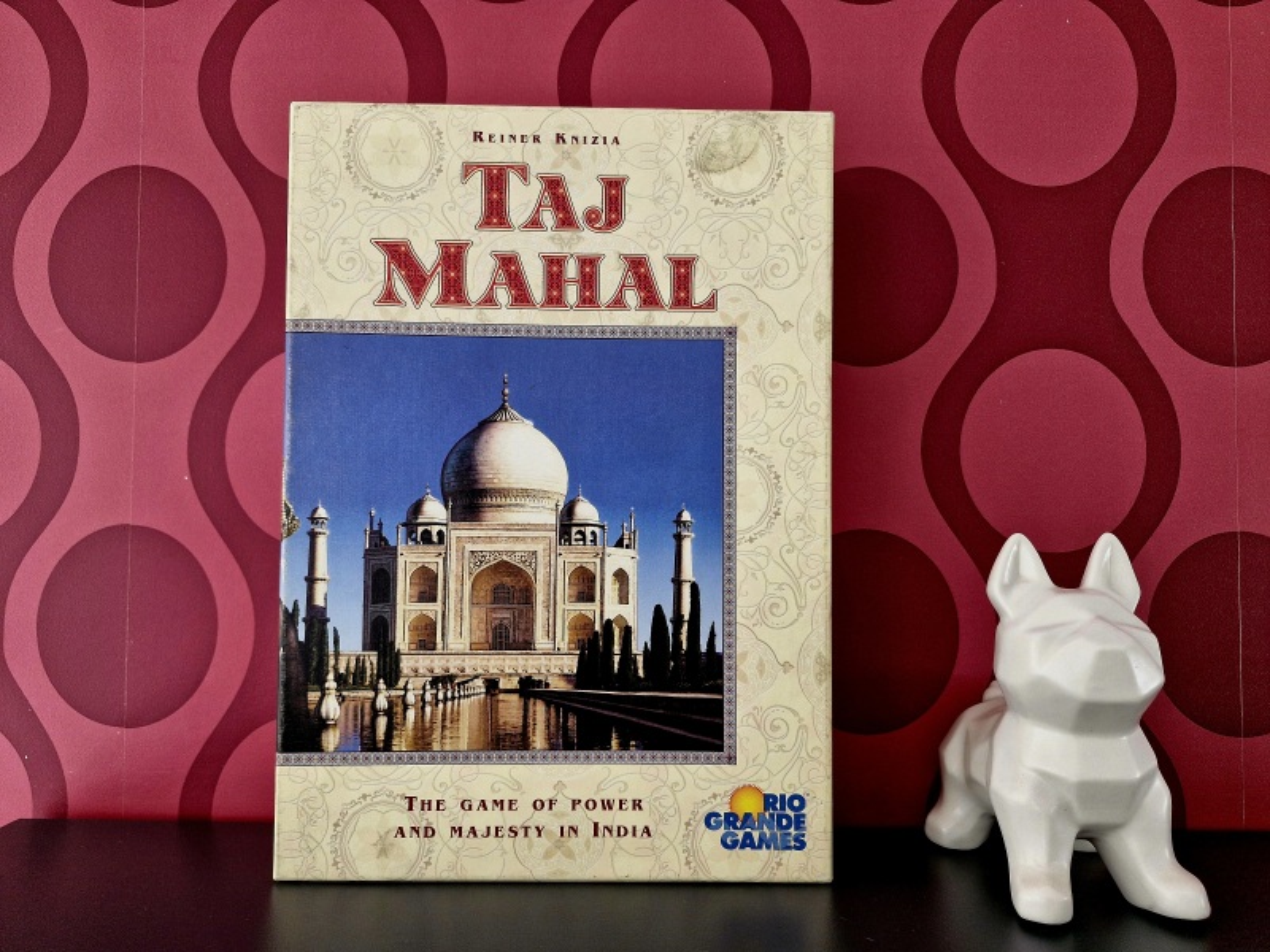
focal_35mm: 23
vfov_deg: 58.9
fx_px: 844
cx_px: 635
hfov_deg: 73.9
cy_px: 476
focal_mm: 5.54
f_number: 1.8
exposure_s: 1/100
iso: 64
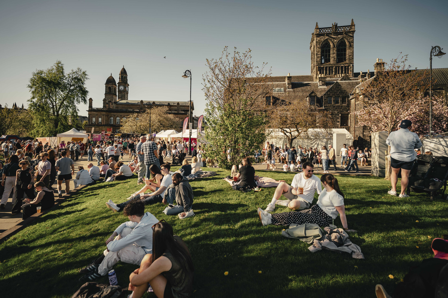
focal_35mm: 16
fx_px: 199
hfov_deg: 96.7
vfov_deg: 73.7
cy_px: 149
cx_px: 224
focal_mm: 16
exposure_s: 1/1250
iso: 100
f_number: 2.8
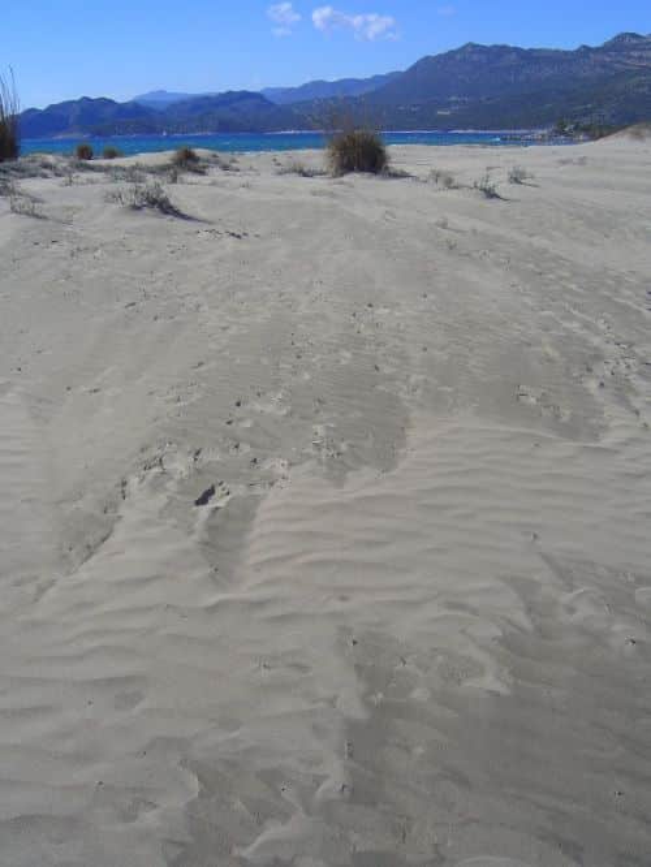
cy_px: 434
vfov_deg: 47.8
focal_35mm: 39
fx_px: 977
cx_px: 326
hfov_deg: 36.8
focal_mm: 8
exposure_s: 1/640
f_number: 4.8
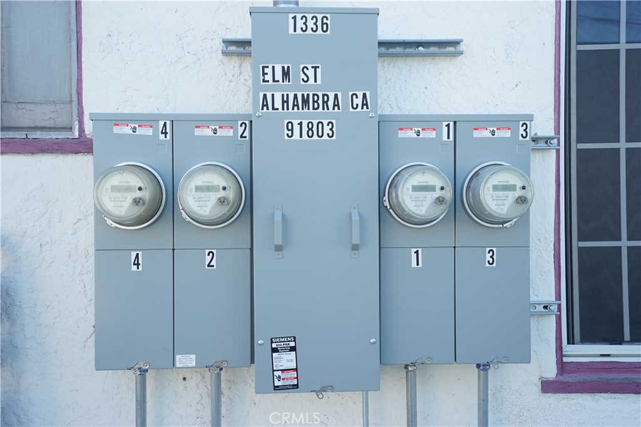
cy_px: 214
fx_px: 623
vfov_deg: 37.9
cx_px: 320
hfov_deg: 54.4
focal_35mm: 35
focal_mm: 35
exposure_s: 1/80
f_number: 5
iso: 100
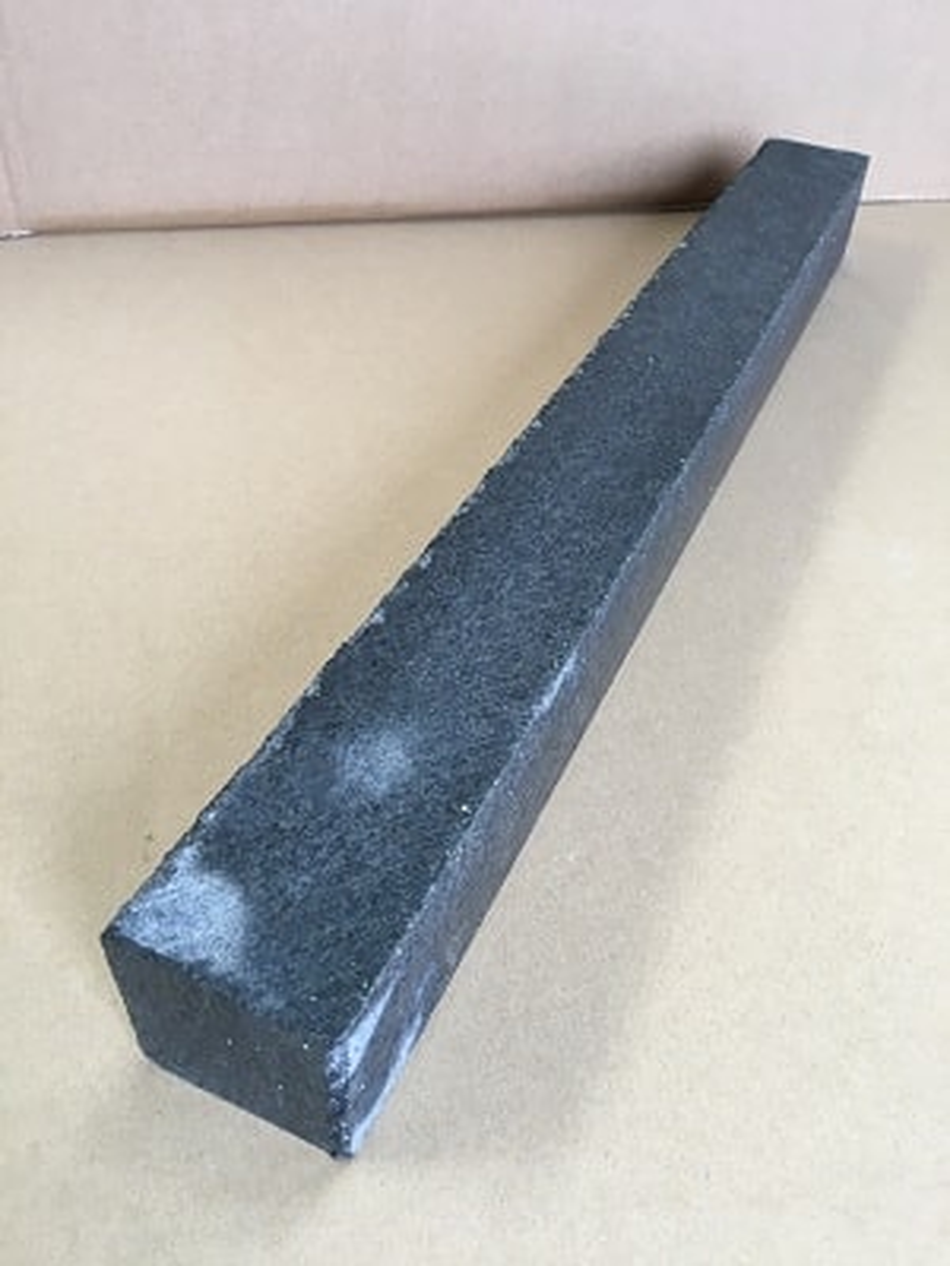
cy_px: 633
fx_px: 1061
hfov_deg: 48.2
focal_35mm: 29
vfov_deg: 61.7
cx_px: 475
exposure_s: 1/40
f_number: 2.2
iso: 25
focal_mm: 4.15
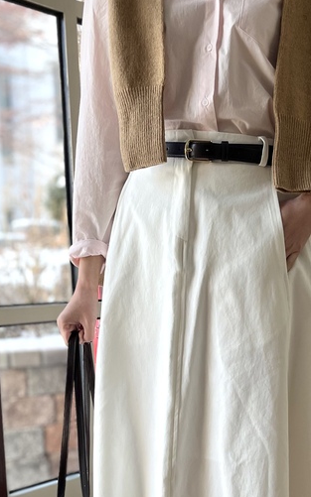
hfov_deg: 23.4
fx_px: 746
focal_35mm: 55
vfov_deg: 36.0
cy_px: 380
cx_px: 207
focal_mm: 5.1
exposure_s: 1/121
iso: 64
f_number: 1.6
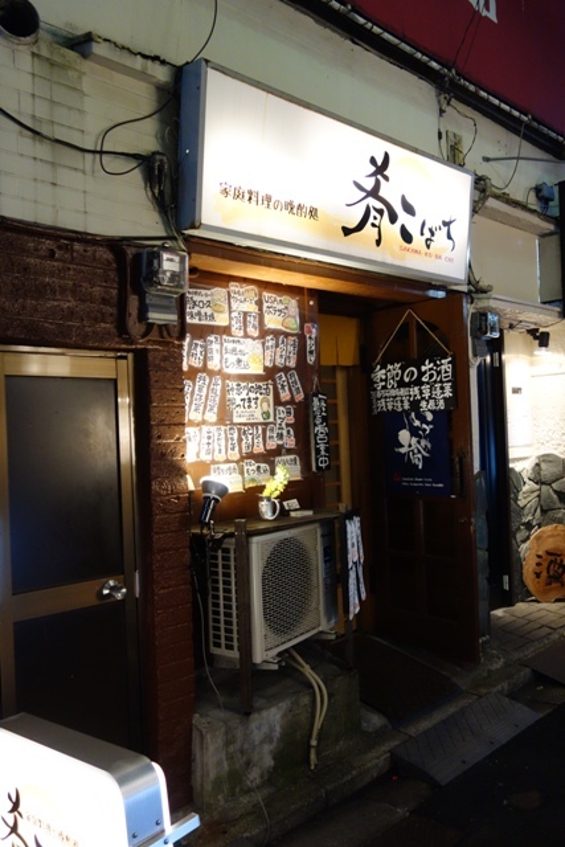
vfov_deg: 65.5
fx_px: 659
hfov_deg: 46.4
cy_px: 424
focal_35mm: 28
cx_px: 282
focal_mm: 10.4
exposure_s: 1/100
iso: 800
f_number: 1.8
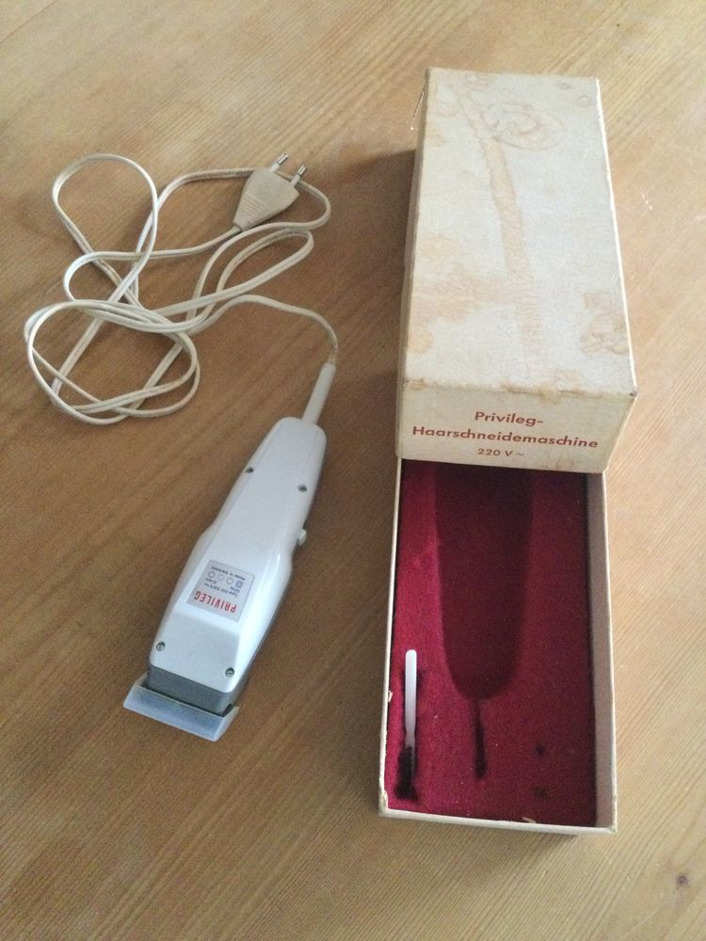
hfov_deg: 45.4
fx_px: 843
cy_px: 470
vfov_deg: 58.4
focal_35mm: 31
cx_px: 353
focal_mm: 3.3
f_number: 2.4
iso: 320
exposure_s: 1/17
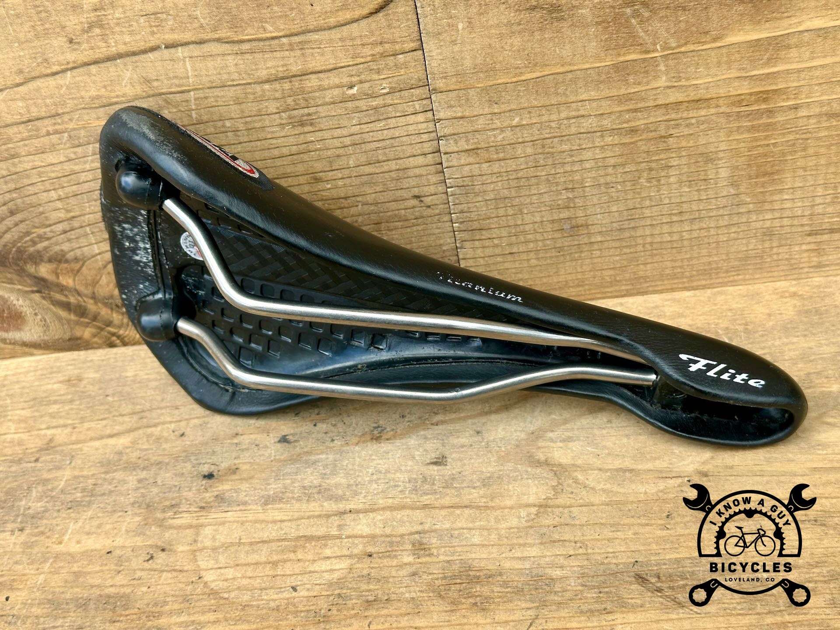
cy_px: 315
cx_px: 420
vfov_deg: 30.3
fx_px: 1165
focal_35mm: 48
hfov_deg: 39.7
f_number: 1.78
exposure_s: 1/830
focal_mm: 6.86
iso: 64
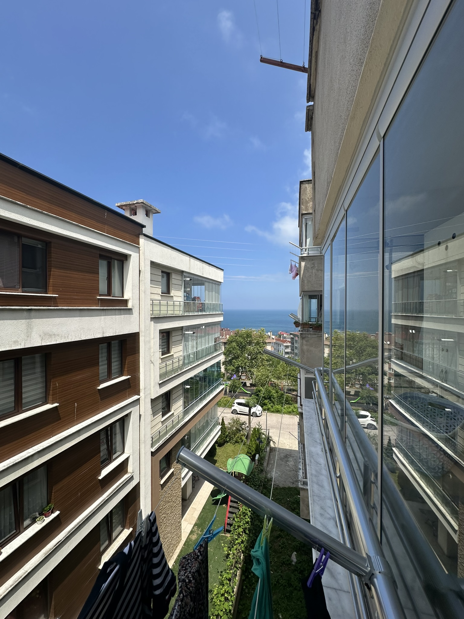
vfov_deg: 102.1
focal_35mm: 14
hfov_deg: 85.7
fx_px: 250
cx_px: 232
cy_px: 310
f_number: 2.2
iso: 50
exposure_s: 1/2681
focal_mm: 2.22
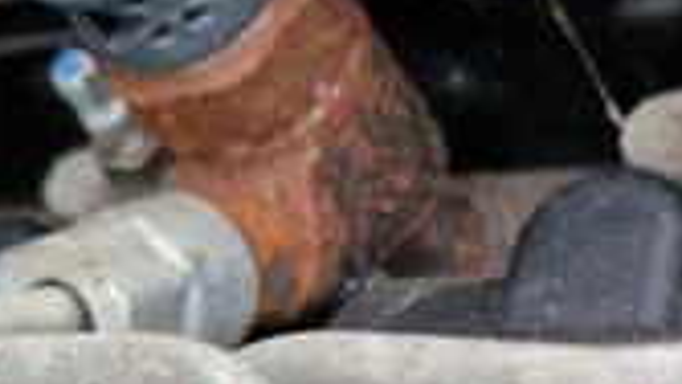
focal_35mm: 90
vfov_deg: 12.6
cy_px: 609
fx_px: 1628
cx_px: 617
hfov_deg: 23.0
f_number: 1.8
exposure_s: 1/180
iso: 64
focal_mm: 5.4
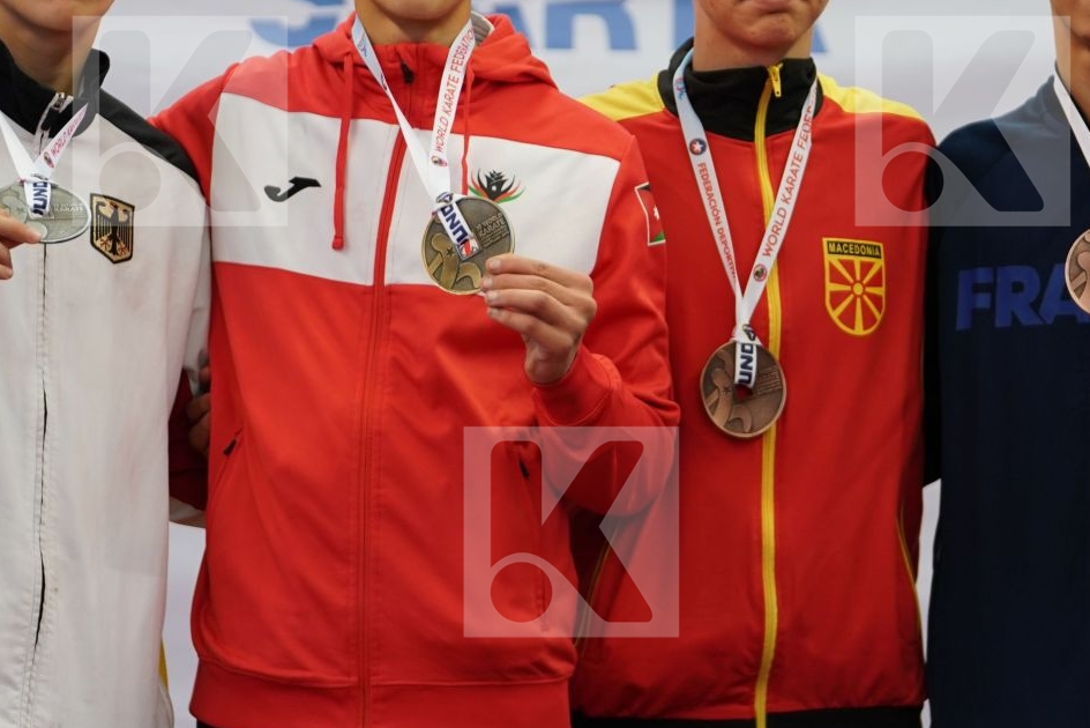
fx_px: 7965
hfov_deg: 7.8
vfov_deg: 5.2
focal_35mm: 263
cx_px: 572
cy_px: 121
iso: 400
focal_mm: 138
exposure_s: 1/200
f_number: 2.8
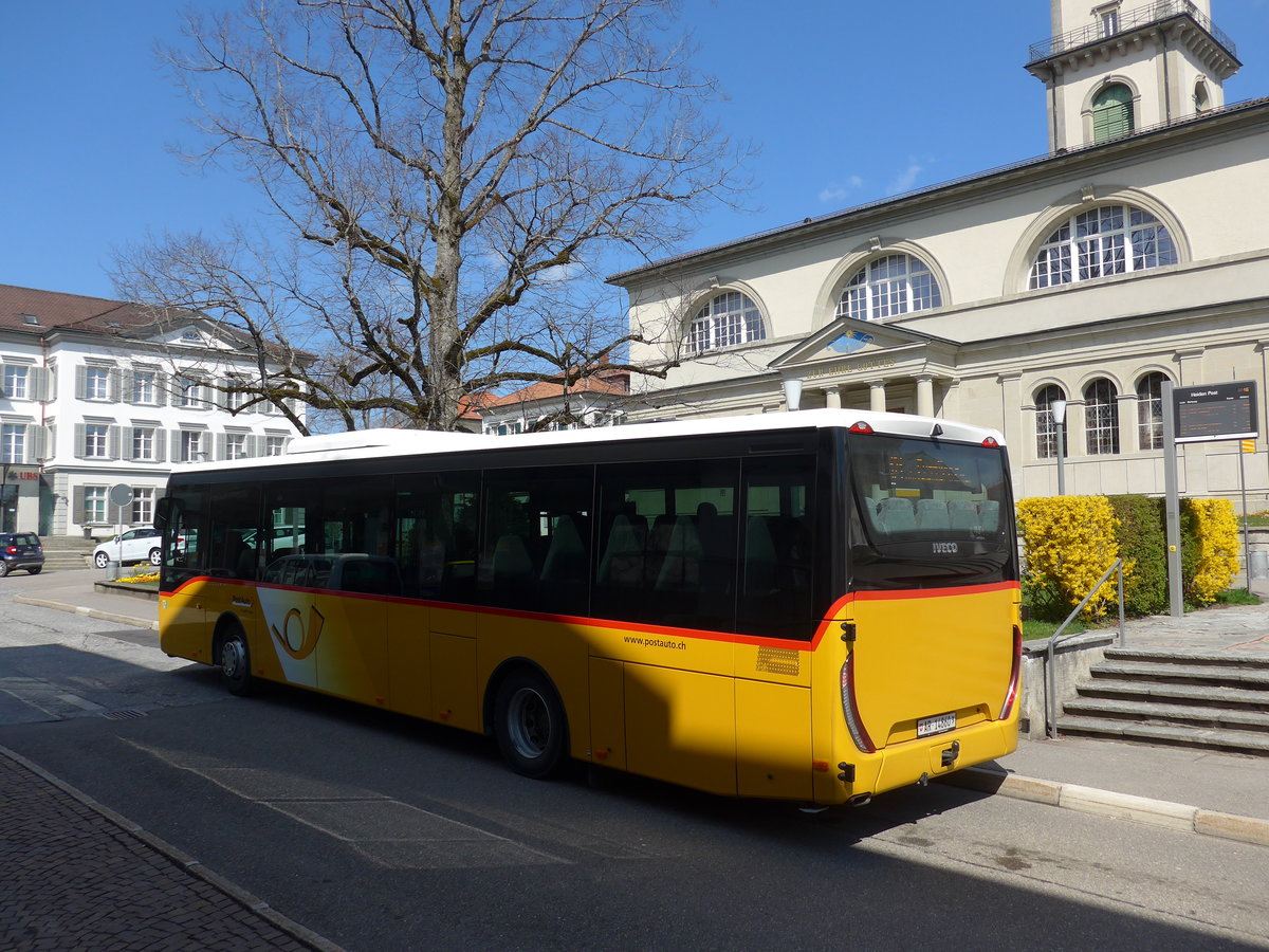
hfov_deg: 61.7
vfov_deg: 48.2
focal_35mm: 29
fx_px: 1063
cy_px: 476
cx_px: 634
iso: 80
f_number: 2.8
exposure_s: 1/1600
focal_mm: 6
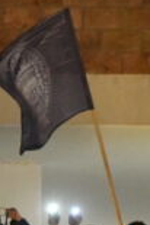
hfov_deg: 1.2
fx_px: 7053
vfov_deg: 1.8
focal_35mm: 1126
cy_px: 278
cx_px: -281
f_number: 2.8
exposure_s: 1/200
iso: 6400
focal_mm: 170
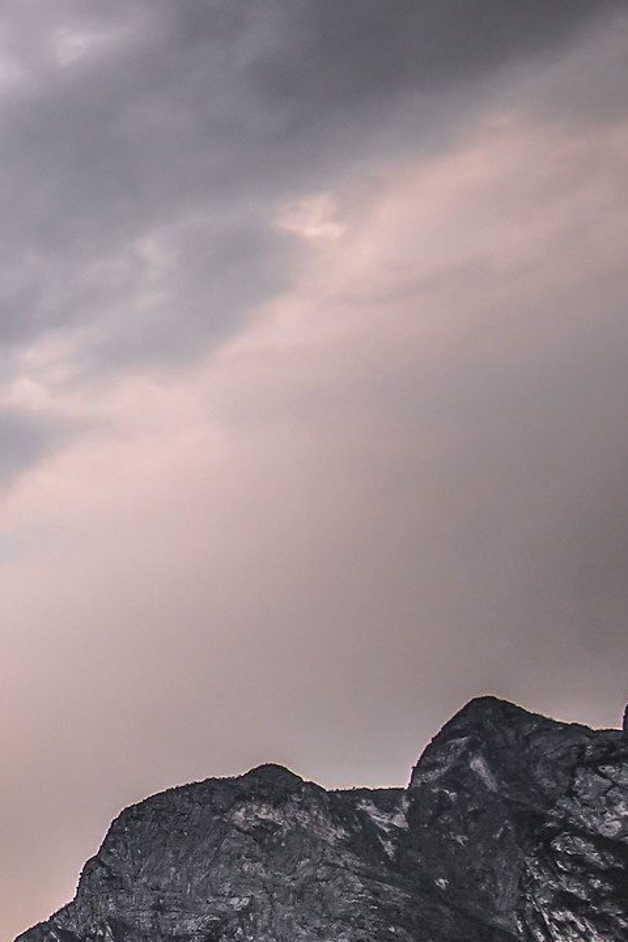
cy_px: 543
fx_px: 1308
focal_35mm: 50
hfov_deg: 15.9
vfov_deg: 39.5
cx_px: -810
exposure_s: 1/200
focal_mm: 15
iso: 100
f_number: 6.3
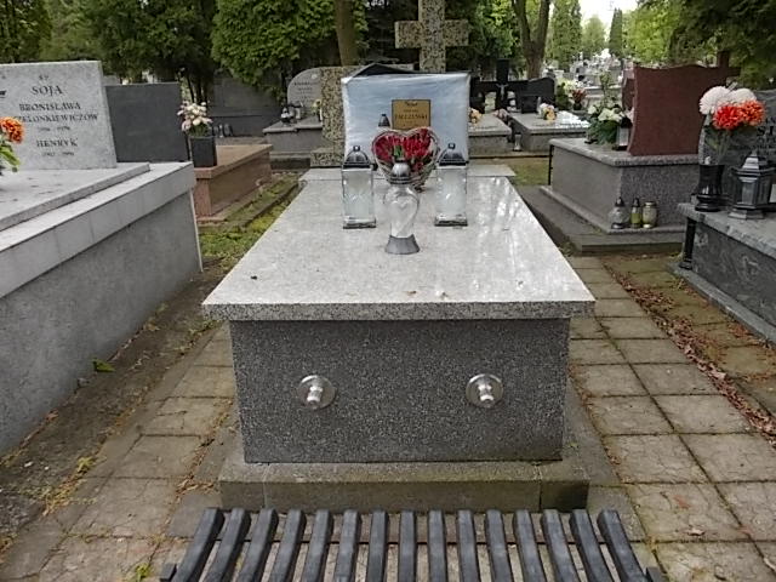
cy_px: 291
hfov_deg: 63.4
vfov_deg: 49.7
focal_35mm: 28
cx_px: 388
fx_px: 628
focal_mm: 4
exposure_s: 1/125
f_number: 2.7
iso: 80
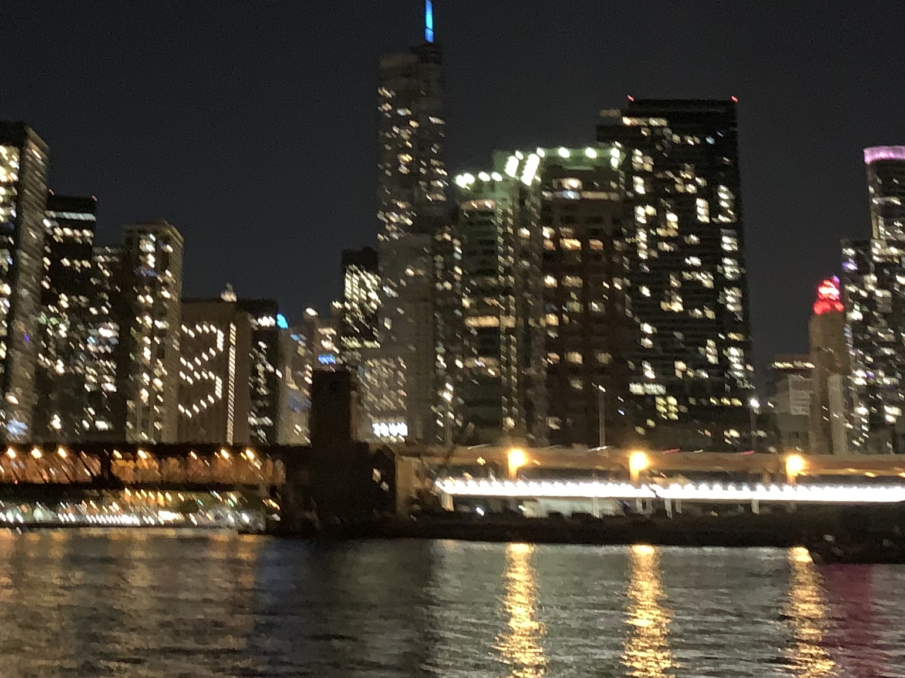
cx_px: 313
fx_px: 1778
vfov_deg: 20.7
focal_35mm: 68
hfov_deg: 28.4
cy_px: -45
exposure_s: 1/4
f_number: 1.8
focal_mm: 4.25
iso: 500
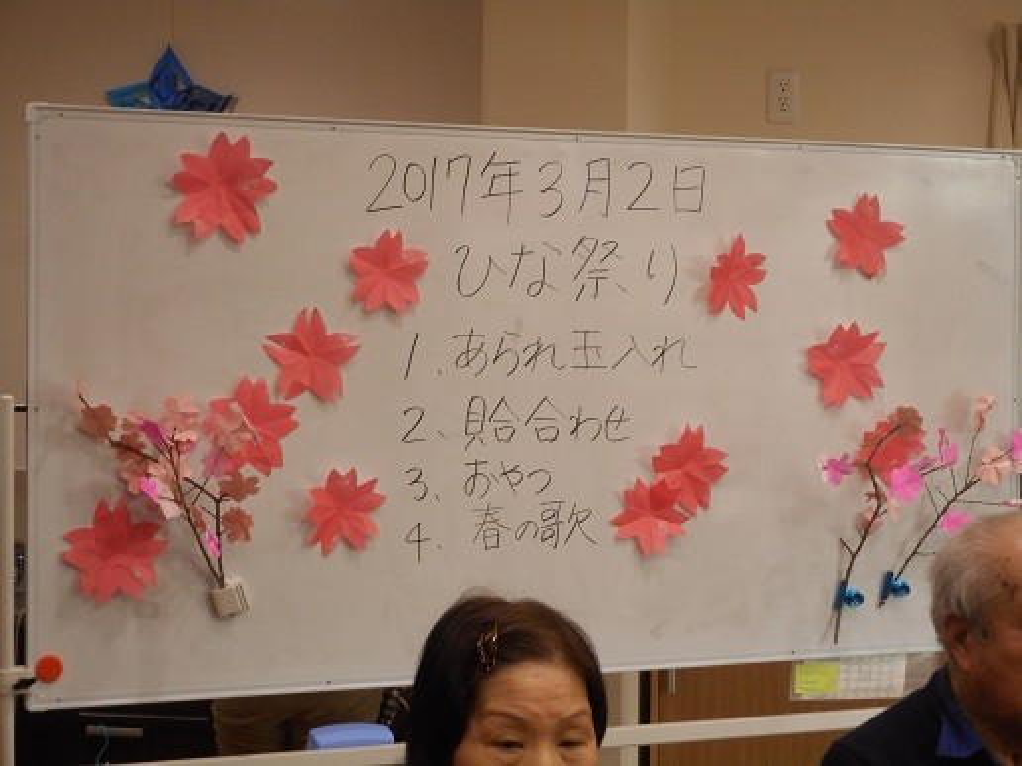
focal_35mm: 77
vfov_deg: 19.1
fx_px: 2273
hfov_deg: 25.3
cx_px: 511
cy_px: 383
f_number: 5.5
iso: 320
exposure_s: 1/60
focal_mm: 13.8
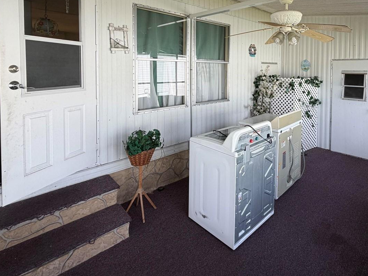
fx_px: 223
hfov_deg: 76.4
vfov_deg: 60.6
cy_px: 76
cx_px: 246
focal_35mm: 21
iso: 50
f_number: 2.2
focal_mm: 2.22
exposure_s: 1/121
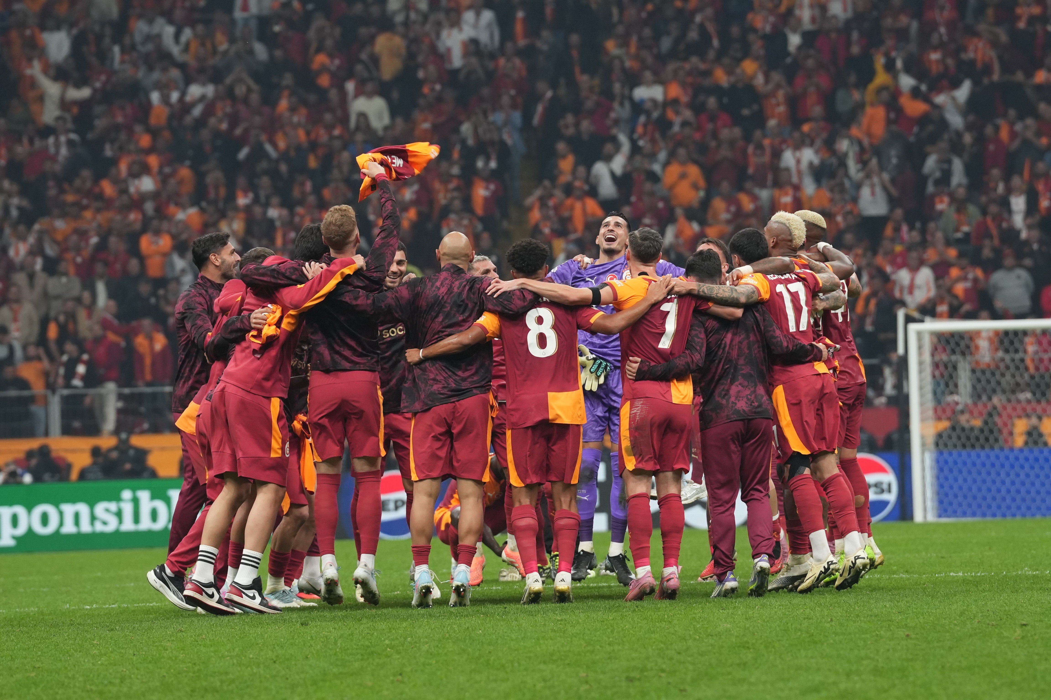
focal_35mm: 300
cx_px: 526
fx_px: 8758
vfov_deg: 4.6
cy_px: 350
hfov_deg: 6.9
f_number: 4.5
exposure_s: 1/800
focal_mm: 200
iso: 2000
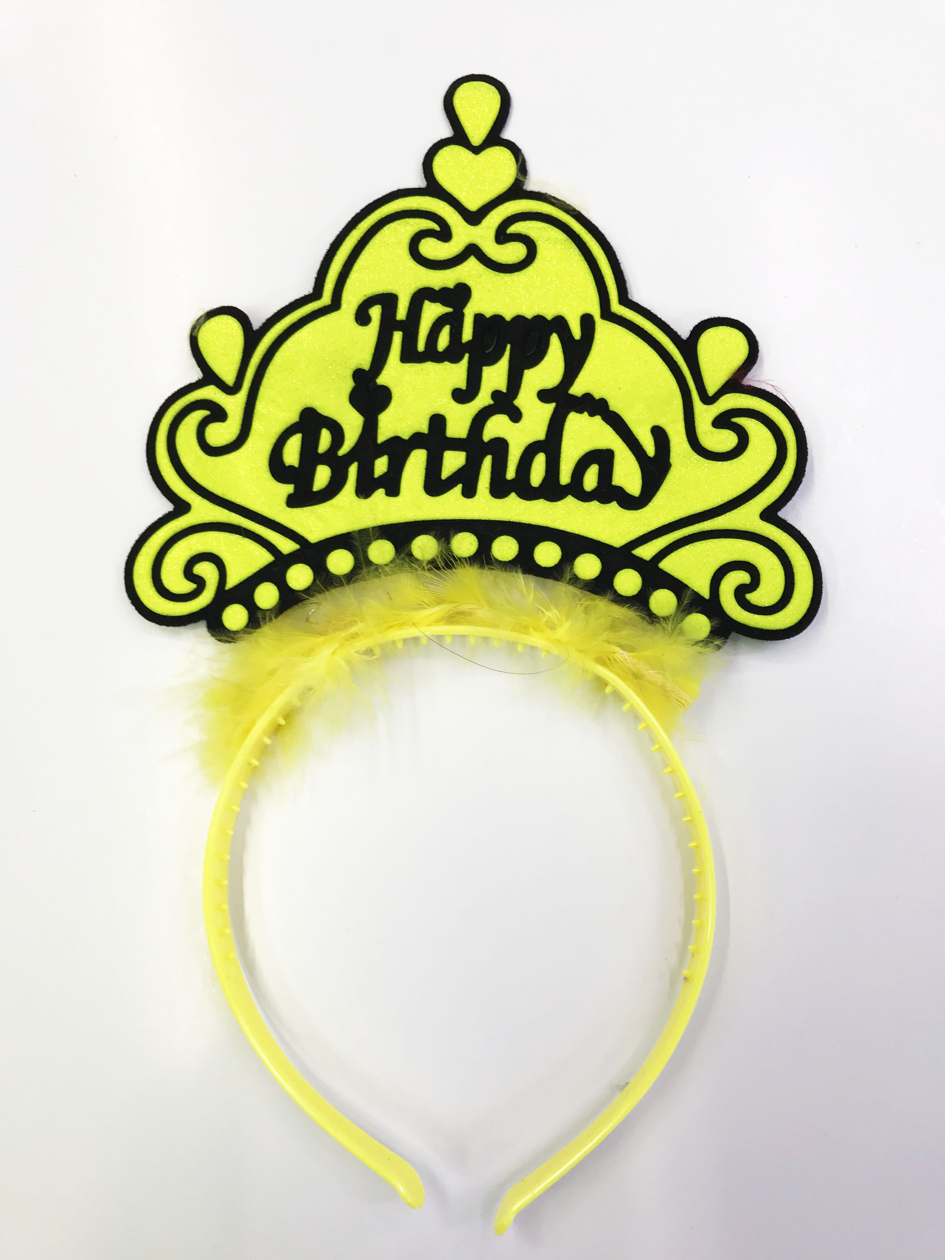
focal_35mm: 28
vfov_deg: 63.4
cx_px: 472
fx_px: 1019
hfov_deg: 49.7
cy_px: 630
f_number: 1.8
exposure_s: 1/50
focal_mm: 3.99
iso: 32
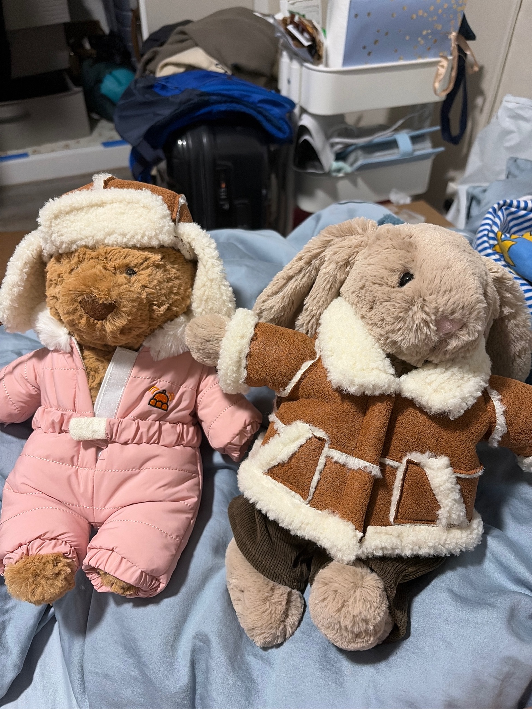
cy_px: 354
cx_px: 266
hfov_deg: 53.1
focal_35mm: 26
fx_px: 533
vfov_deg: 67.3
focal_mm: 5.96
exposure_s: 1/60
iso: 320
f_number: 1.6
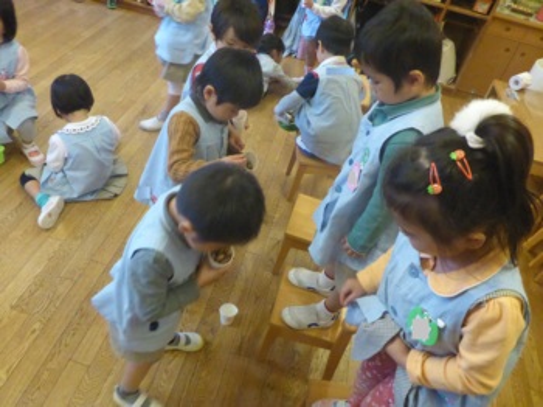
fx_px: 439
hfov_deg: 63.5
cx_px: 272
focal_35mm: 28
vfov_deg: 49.7
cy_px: 204
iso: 1600
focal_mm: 4.9
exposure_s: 1/50
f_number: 3.3
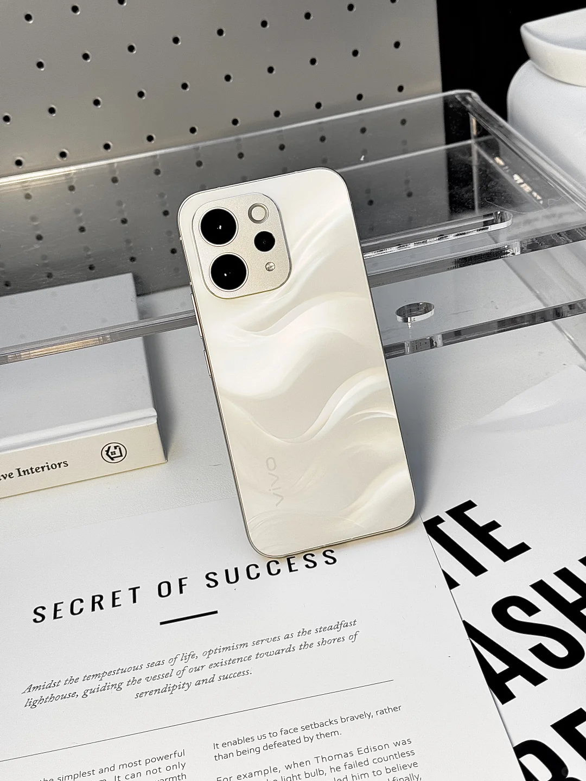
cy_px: 390
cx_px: 293
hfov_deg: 30.3
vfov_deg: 39.7
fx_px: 1083
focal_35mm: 48
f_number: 1.78
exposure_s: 1/739
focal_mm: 6.76
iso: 64
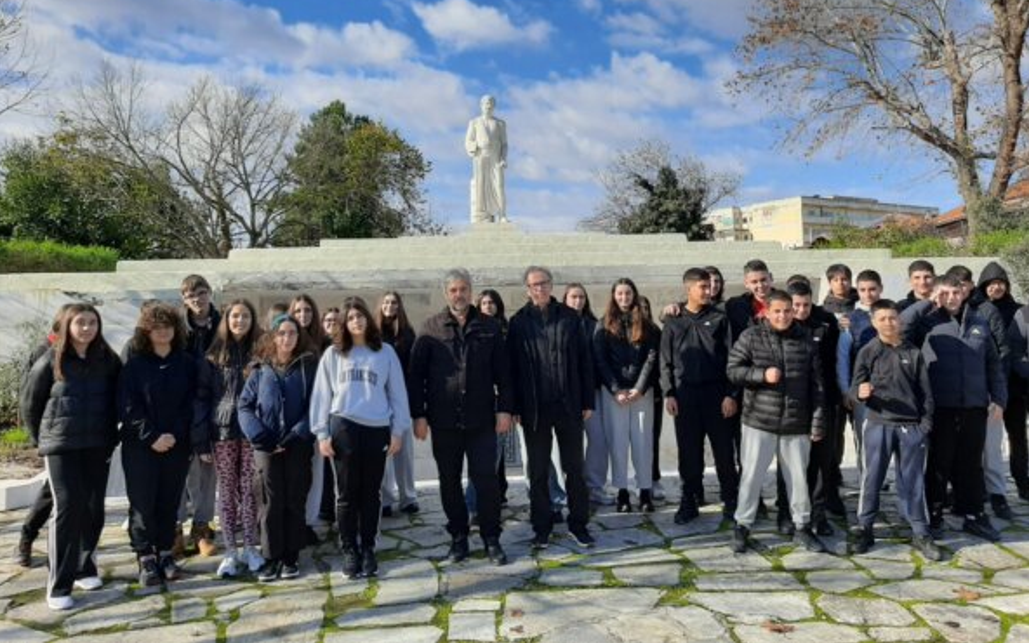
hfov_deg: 64.6
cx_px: 514
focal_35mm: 29
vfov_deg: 42.9
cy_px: 254
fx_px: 813
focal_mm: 3.93
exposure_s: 1/2445
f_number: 1.7
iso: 40
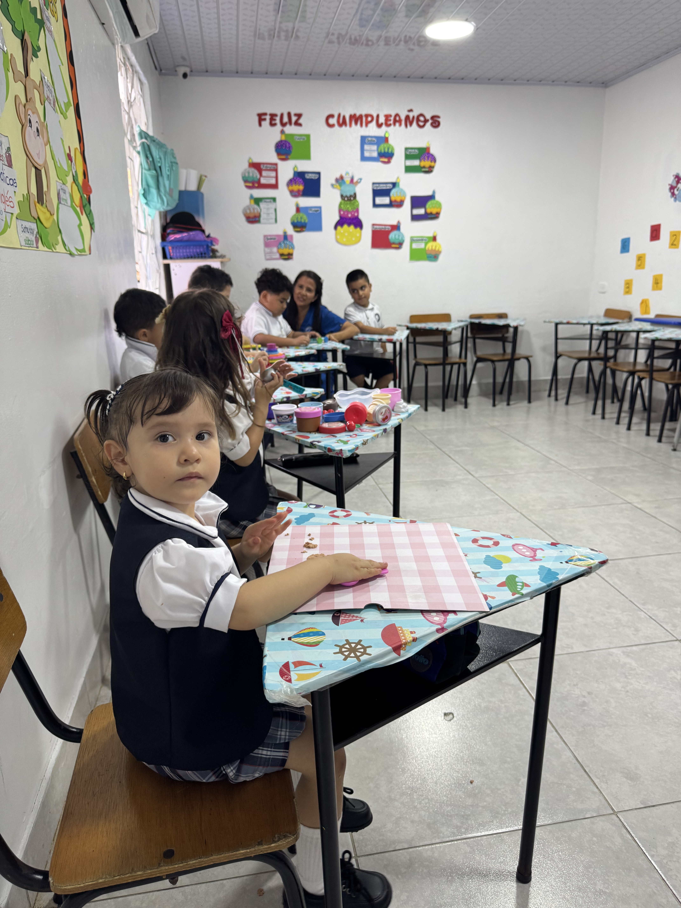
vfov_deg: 71.6
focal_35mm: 24
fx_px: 630
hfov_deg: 56.8
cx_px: 340
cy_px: 454
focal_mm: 6.76
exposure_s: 1/60
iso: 160
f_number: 1.78
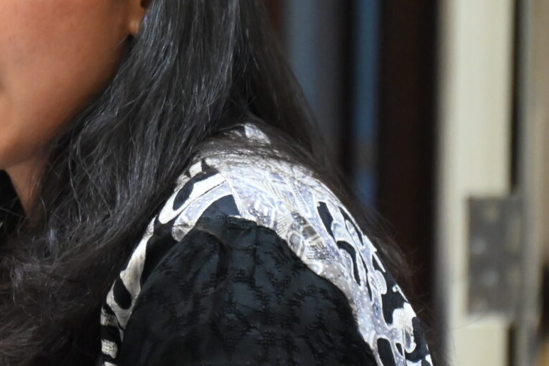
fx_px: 10112
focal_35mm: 663
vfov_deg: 2.1
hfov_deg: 3.1
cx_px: -43
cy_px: 151
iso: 4000
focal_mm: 200
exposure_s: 1/125
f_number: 6.3
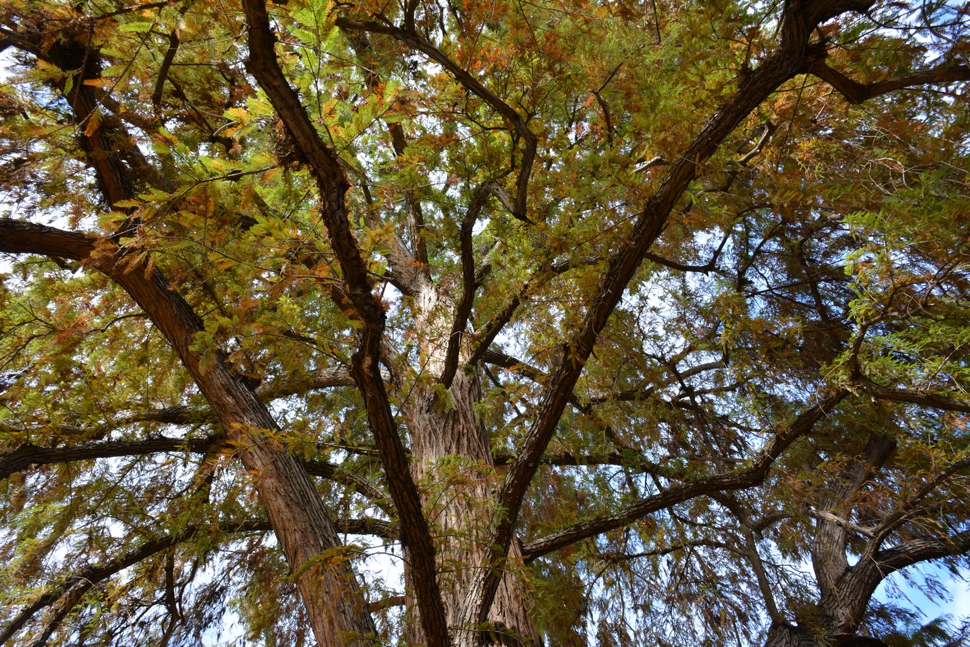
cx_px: 485
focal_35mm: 30
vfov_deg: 43.6
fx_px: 808
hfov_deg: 61.9
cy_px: 324
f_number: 6.3
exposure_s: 1/160
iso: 200
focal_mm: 20
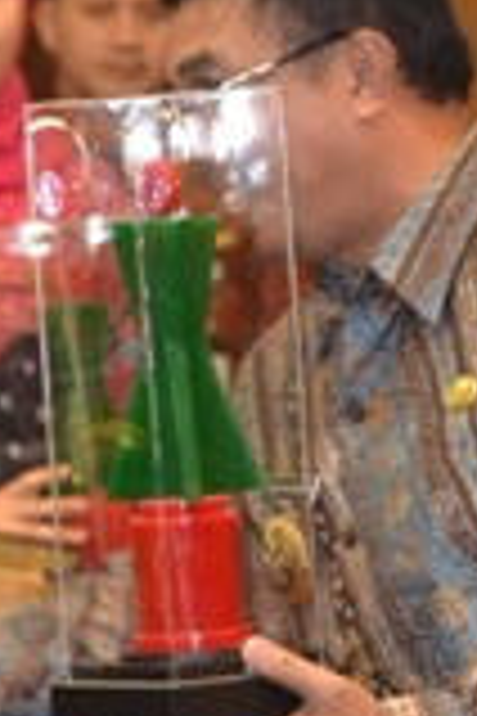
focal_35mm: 435
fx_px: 8645
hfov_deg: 3.2
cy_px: 459
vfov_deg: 4.7
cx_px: 25
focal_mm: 72
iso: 3200
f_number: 4.5
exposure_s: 1/60
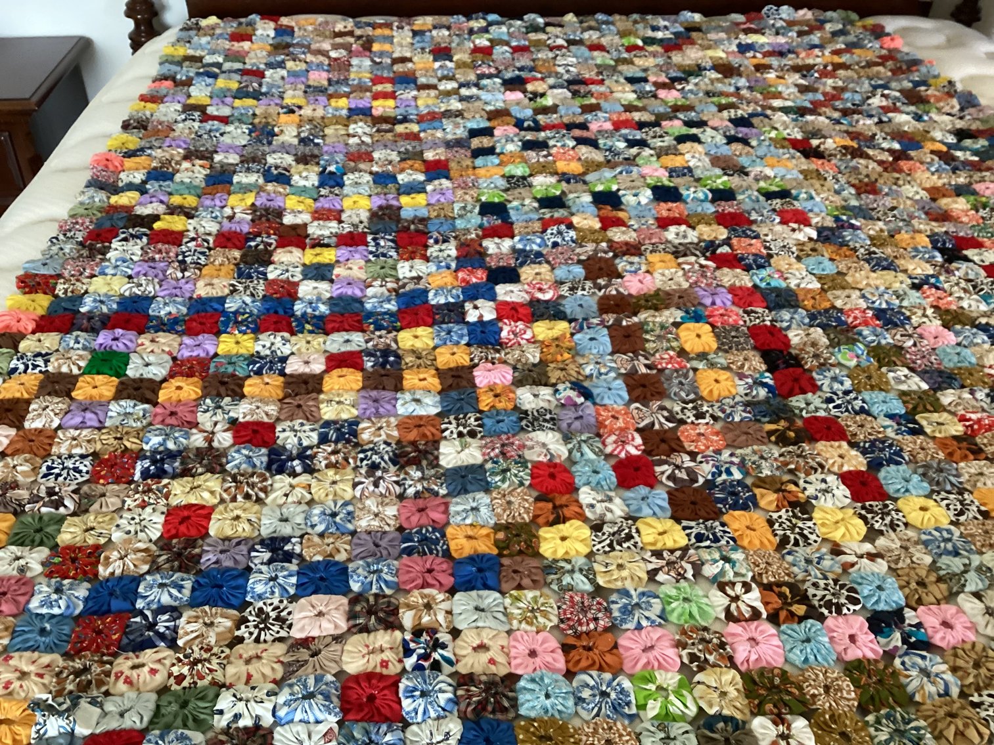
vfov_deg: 45.4
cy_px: 372
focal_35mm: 31
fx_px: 890
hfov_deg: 58.3
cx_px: 497
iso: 320
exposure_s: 1/60
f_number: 2.4
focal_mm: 3.3
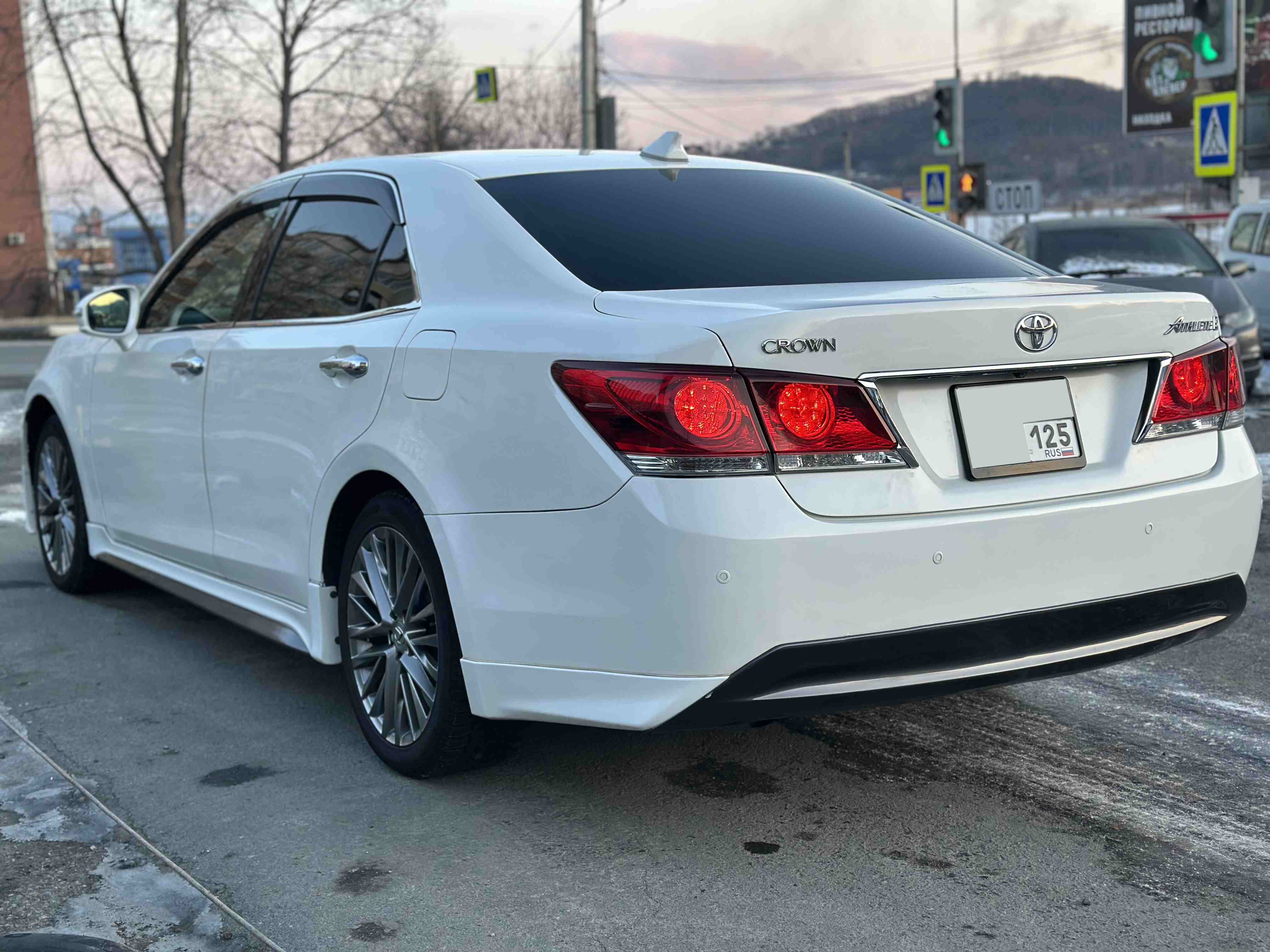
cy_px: 476
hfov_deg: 39.7
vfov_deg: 30.3
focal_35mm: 48
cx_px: 635
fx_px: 1761
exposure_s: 1/154
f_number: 1.78
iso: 64
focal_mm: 6.86
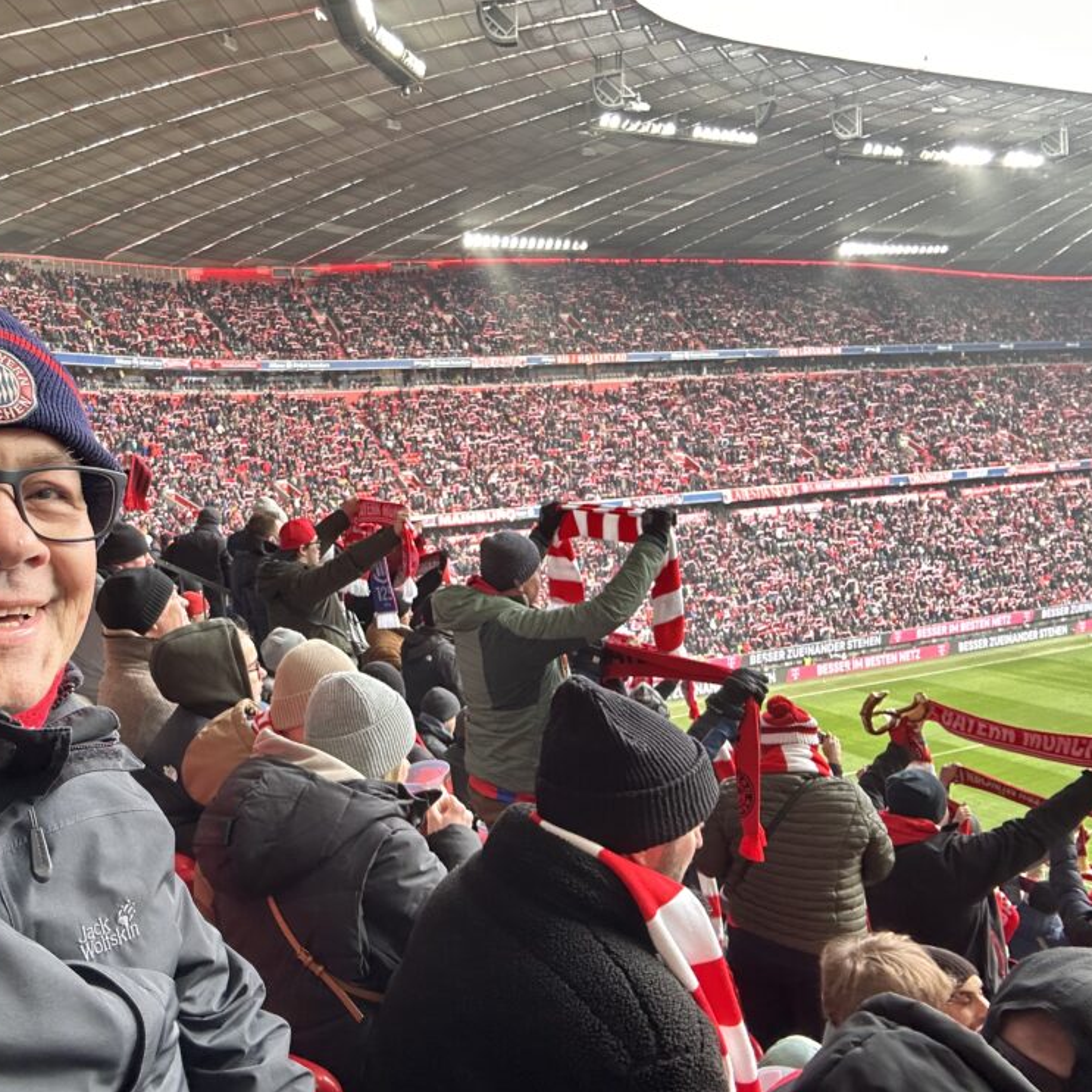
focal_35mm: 28
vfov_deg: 57.3
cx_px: 403
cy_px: 553
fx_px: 999
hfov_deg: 56.5
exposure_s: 1/60
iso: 100
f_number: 1.9
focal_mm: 2.69
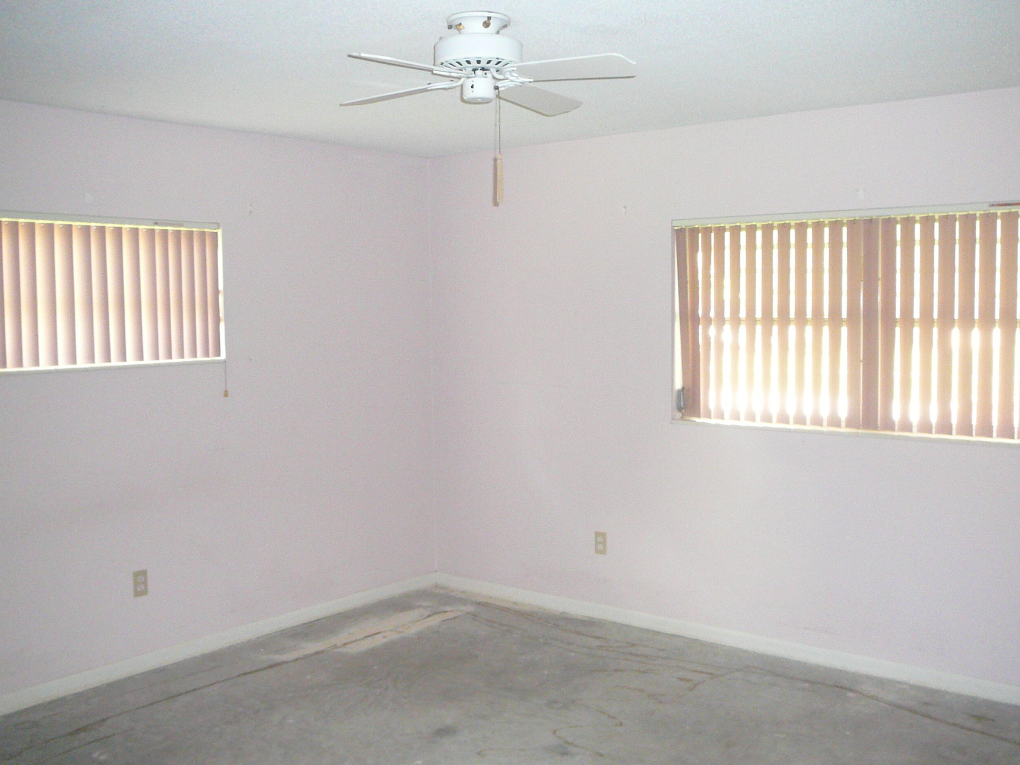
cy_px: 391
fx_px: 1061
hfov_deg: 51.4
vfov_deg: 39.7
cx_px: 504
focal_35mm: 36
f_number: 2.8
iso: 400
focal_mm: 5.2
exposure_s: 1/30
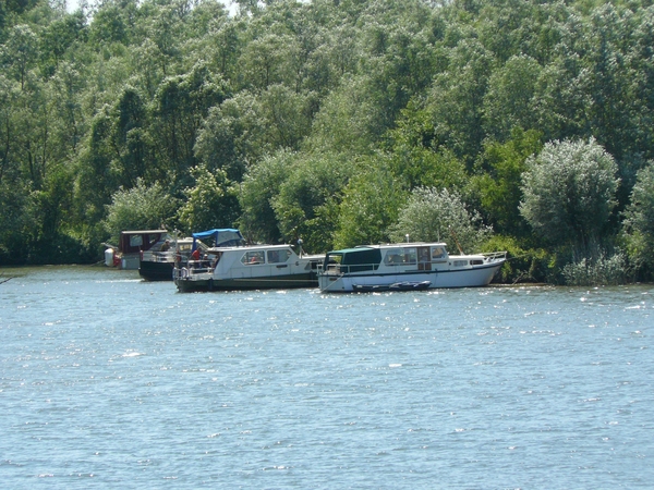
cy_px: 245
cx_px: 327
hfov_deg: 6.1
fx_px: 6140
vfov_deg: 4.6
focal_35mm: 325
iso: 200
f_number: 7.1
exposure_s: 1/500
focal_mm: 54.2
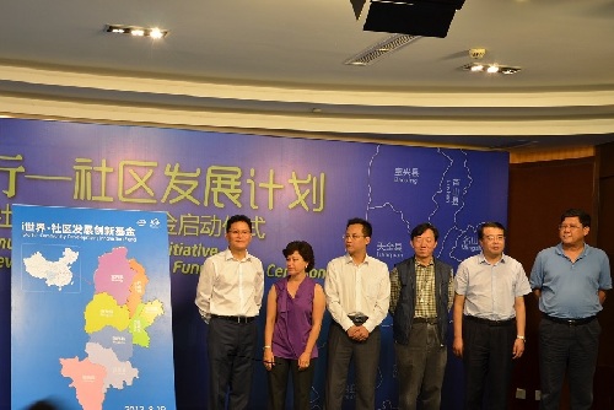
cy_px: 205
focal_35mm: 36
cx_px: 307
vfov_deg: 36.9
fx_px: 614
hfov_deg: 53.1
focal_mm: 24
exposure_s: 1/20
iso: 400
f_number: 5
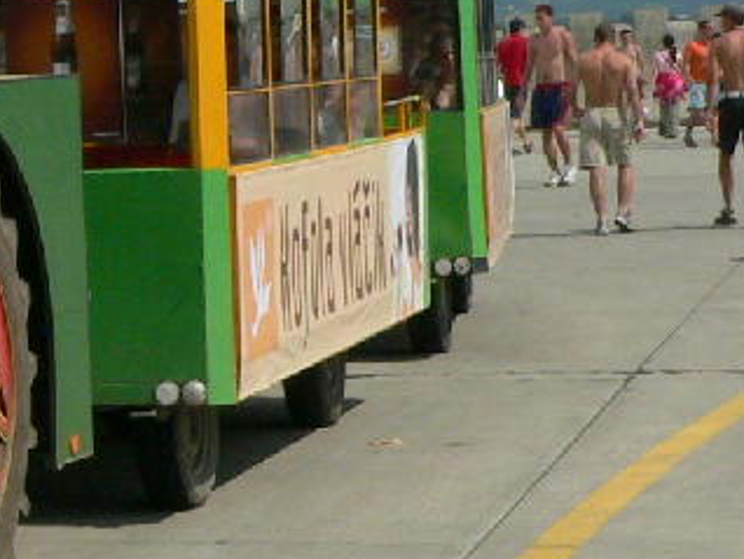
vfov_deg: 9.2
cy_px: 98
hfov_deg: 11.8
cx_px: -328
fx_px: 3463
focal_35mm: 161
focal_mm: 8.3
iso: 200
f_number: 8
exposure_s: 1/1000
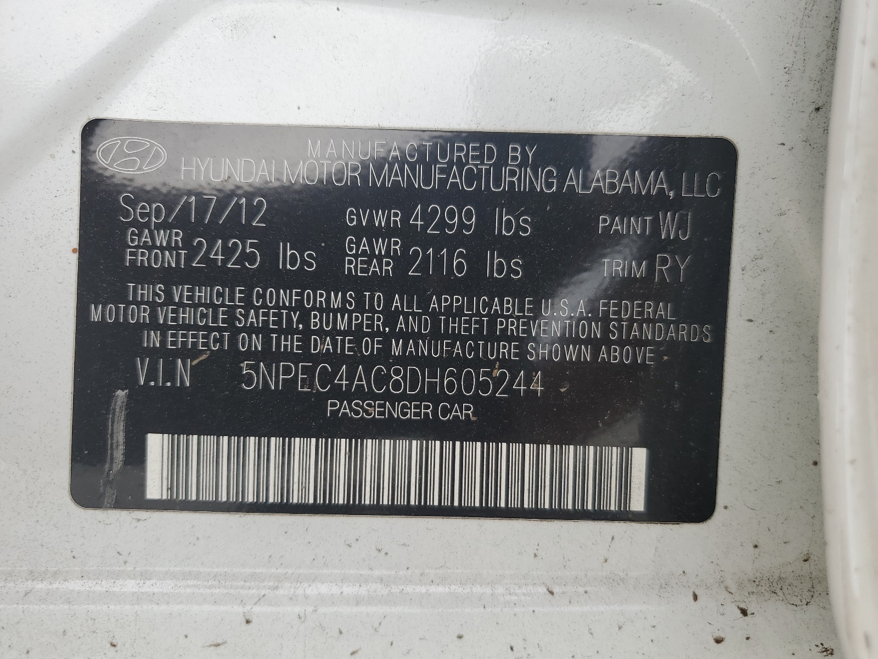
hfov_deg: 67.3
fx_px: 659
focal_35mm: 26
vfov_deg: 53.1
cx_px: 439
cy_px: 330
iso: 50
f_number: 1.5
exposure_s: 1/476
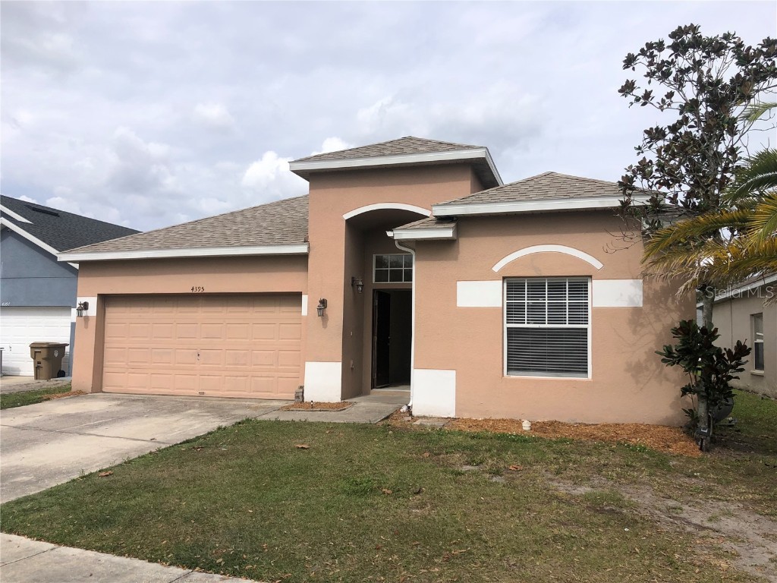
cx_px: 388
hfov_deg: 63.4
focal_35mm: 28
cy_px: 292
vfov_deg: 49.7
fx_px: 628
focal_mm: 3.99
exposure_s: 1/3690
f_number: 1.8
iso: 25
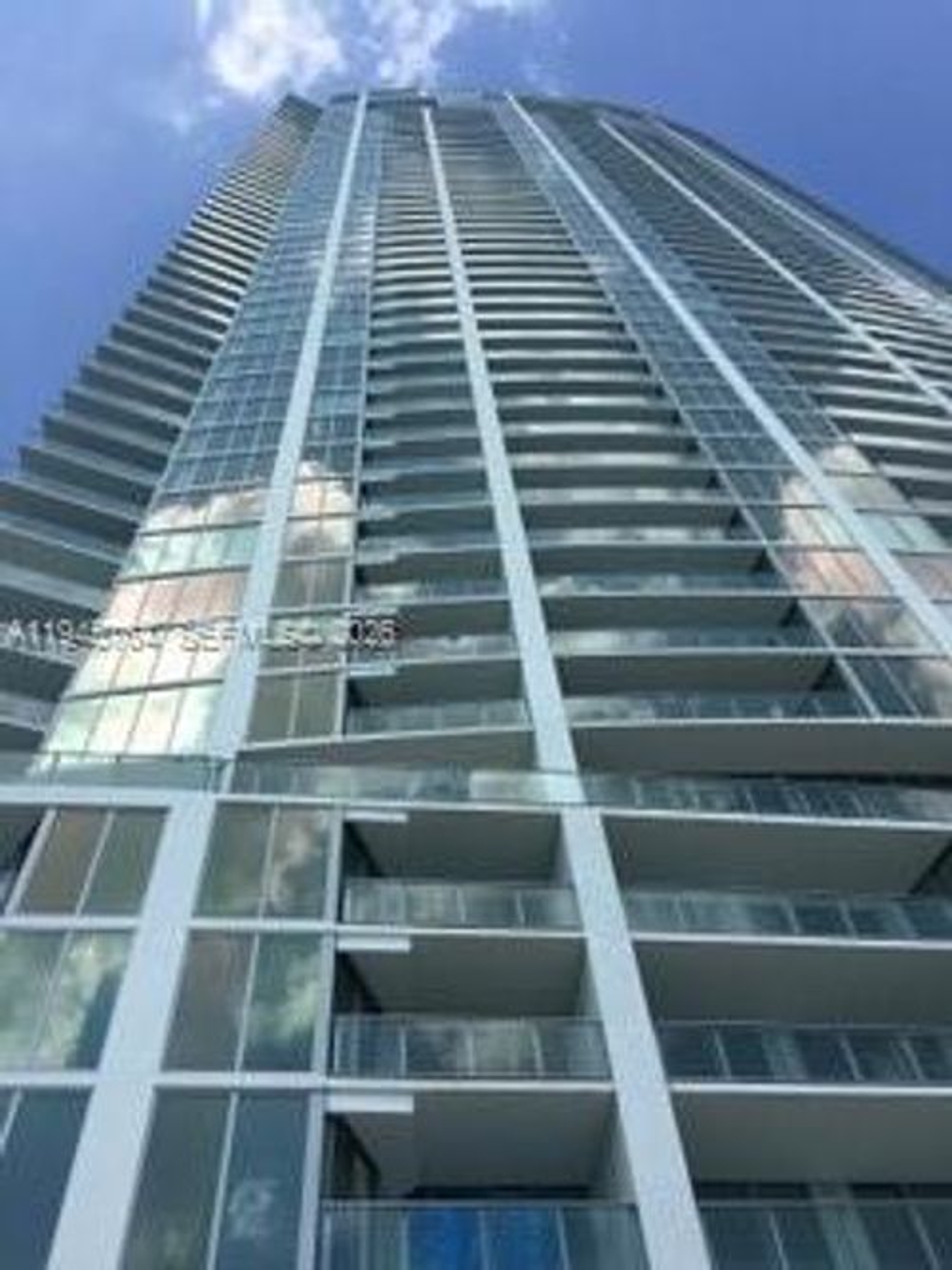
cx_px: 476
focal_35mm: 29
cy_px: 635
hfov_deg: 48.2
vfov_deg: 61.7
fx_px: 1064
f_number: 2.2
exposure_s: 1/2326
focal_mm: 4.15
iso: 32
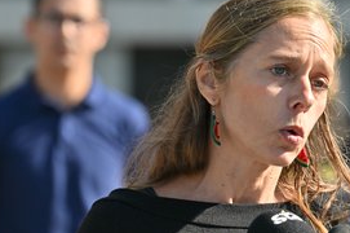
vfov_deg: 3.7
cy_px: 134
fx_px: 3583
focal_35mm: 369
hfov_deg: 5.6
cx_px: 291
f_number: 5.6
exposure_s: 1/1600
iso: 320
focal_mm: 200
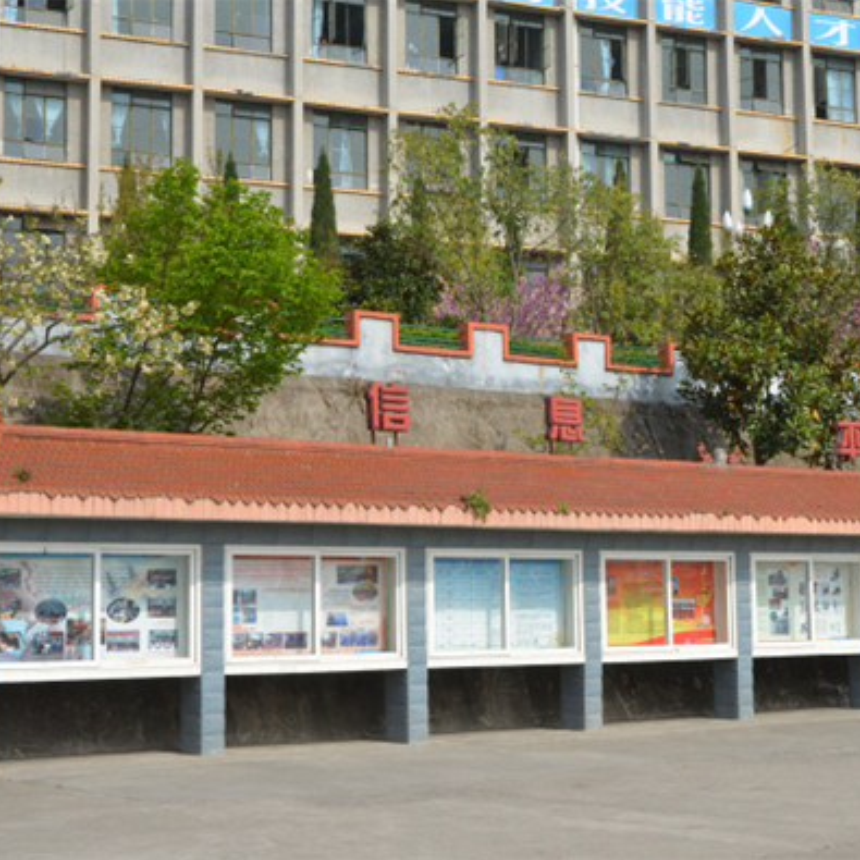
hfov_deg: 25.4
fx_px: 1901
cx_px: 566
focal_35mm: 68
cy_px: 430
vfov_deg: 25.5
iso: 640
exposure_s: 1/640
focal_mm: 35
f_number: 13
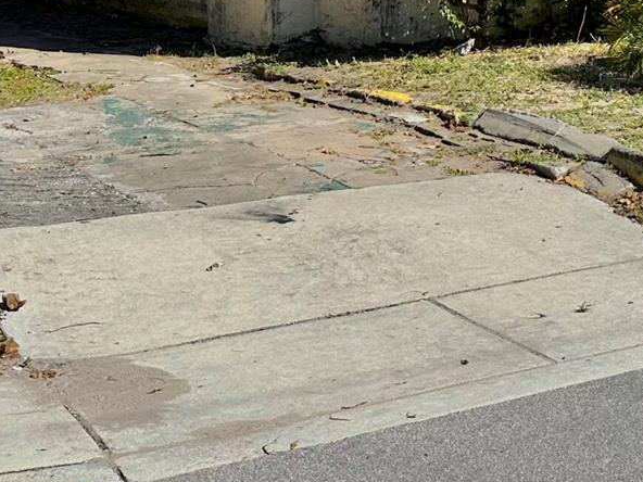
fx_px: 1542
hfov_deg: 22.9
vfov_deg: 16.5
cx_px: 590
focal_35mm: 83
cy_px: -204
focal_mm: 6.86
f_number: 1.78
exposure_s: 1/8197
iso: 80
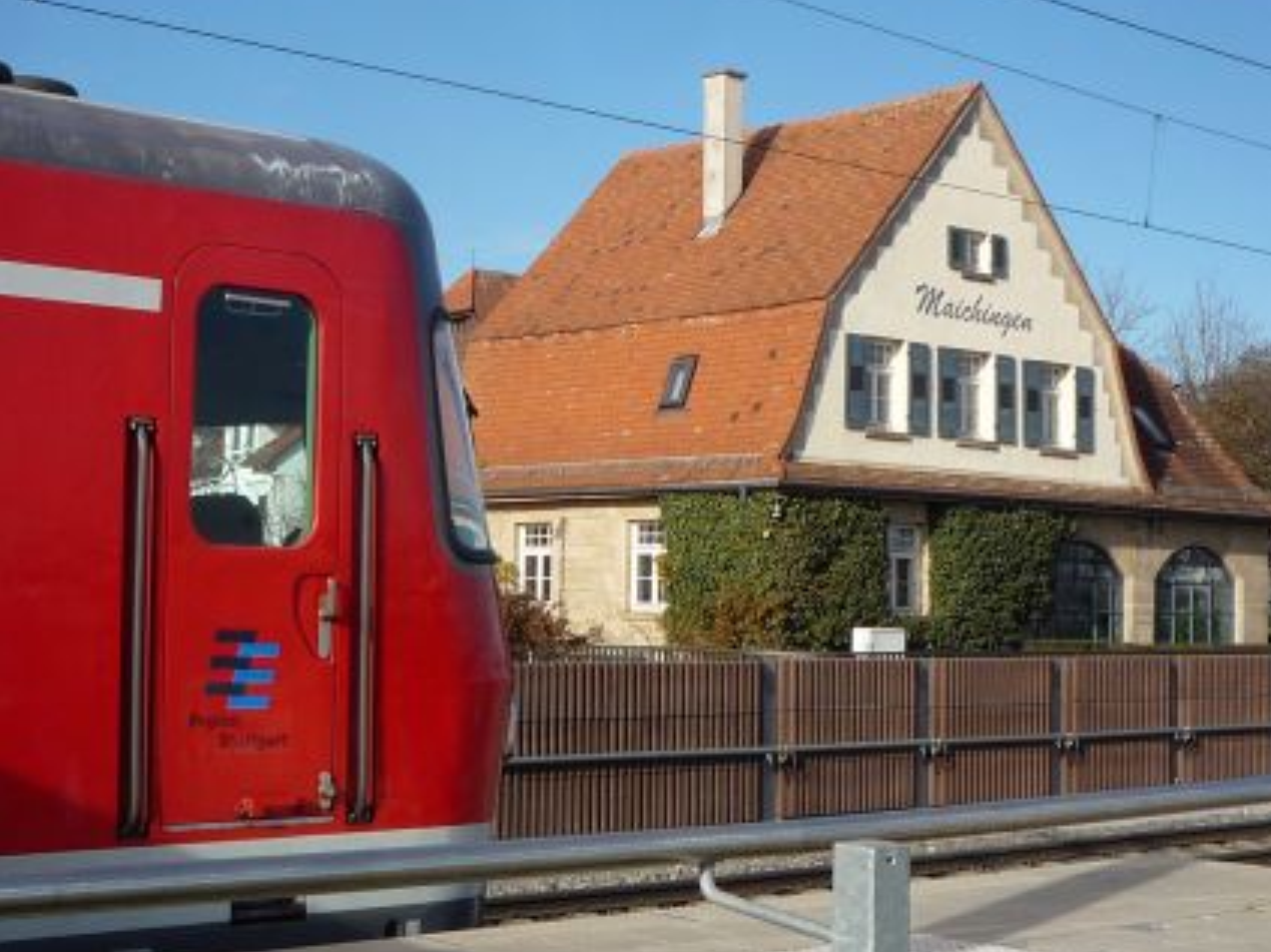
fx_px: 2166
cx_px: 571
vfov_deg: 24.8
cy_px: 450
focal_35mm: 59
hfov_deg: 32.7
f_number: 5
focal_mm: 5.3
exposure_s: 1/400
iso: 100
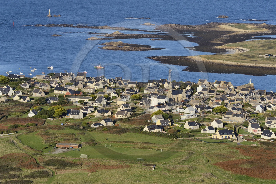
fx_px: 1073
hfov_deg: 14.7
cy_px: 92
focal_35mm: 140
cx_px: 138
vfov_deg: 9.8
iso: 800
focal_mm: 140
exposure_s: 1/1250
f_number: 13
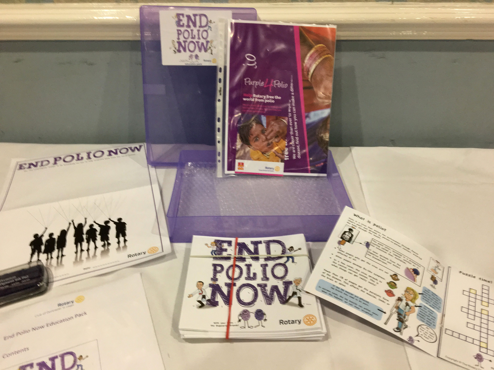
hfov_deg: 61.7
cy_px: 185
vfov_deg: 48.2
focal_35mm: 29
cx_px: 247
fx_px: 414
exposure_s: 1/17
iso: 200
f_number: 2.2
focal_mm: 4.15
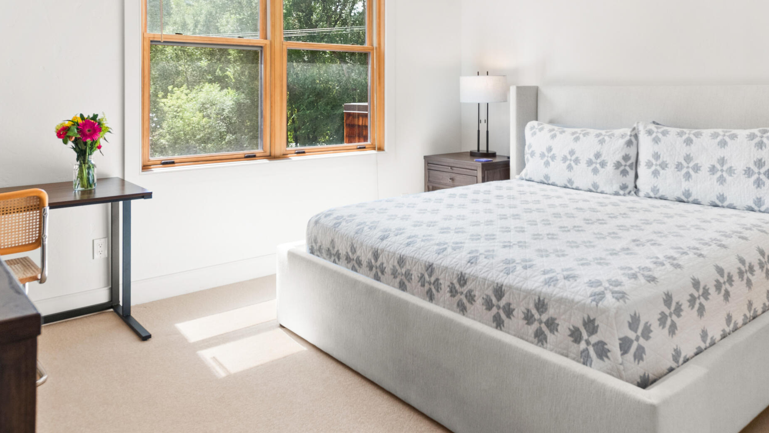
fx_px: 591
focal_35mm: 29
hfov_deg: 65.7
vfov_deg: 39.0
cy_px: 103
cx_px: 444
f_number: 7.1
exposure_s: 1/30
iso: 400
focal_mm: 17
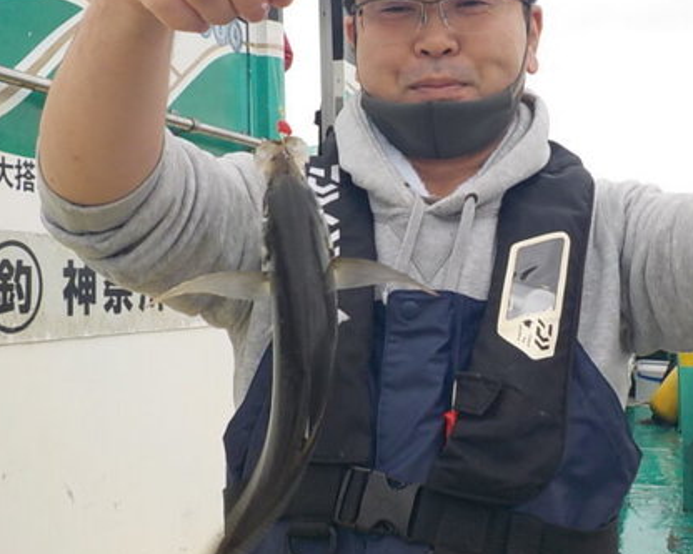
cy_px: 216
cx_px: 448
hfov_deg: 40.7
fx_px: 923
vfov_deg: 33.3
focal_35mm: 45
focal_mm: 4.1
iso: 125
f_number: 3.3
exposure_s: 1/100
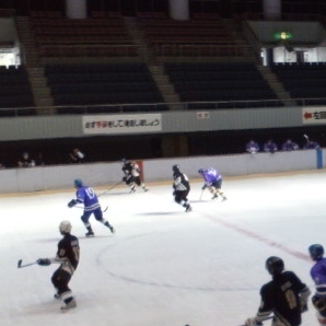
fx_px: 586
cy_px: 207
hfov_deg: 28.6
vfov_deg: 30.9
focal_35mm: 55
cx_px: 345
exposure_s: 1/100
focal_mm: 3.73
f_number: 3.5
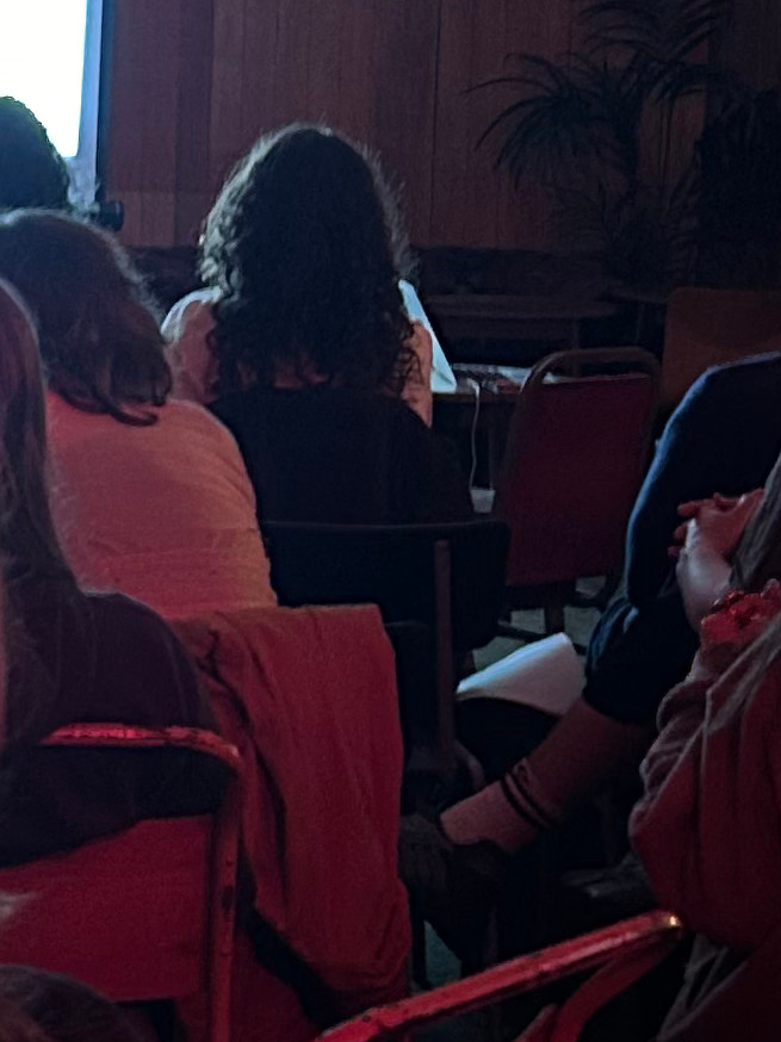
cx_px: -362
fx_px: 3612
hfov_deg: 11.8
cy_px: 509
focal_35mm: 120
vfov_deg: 16.4
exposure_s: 1/20
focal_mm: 5.7
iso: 1000
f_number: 1.5
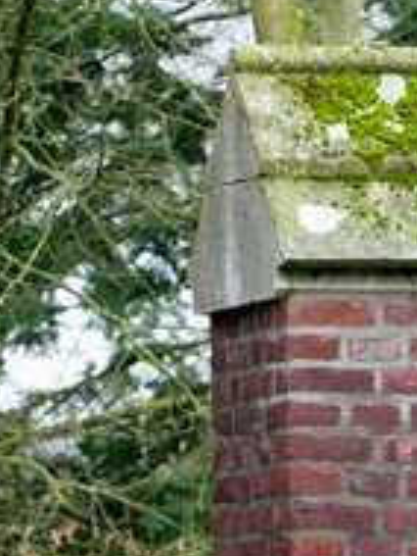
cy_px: 746
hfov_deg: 2.5
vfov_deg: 3.3
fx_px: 9562
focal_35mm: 596
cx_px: 53
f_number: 5.4
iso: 1000
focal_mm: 92
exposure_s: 1/200
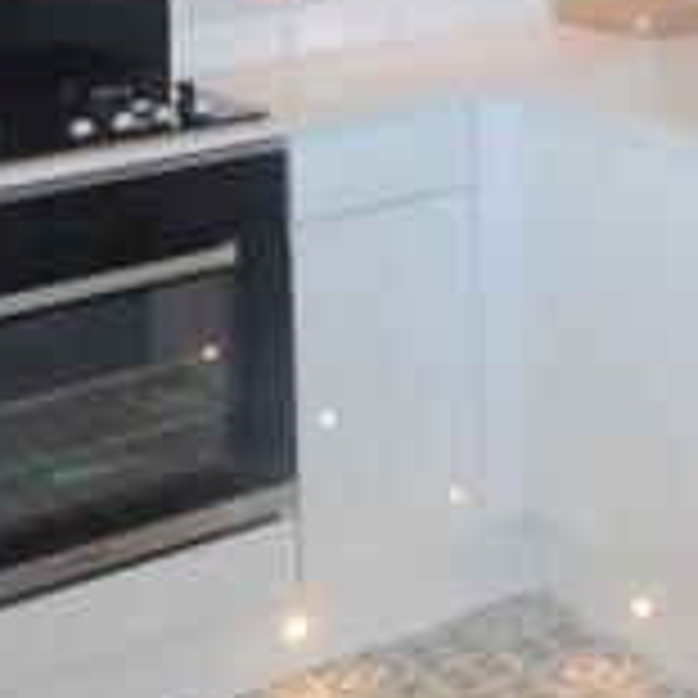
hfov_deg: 17.1
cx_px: 1243
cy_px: -403
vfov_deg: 18.0
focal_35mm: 84
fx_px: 1916
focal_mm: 10
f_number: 5
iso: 400
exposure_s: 1/100
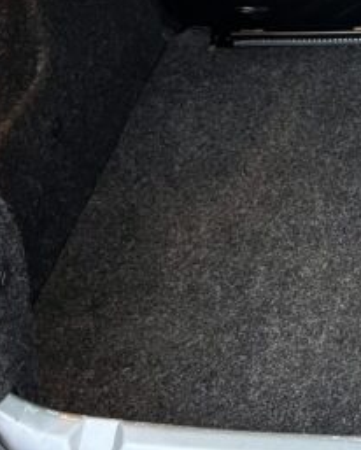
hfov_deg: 16.9
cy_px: -72
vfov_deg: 22.5
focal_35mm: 79
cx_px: 599
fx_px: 1054
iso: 500
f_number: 1.5
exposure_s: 1/33
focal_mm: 5.7
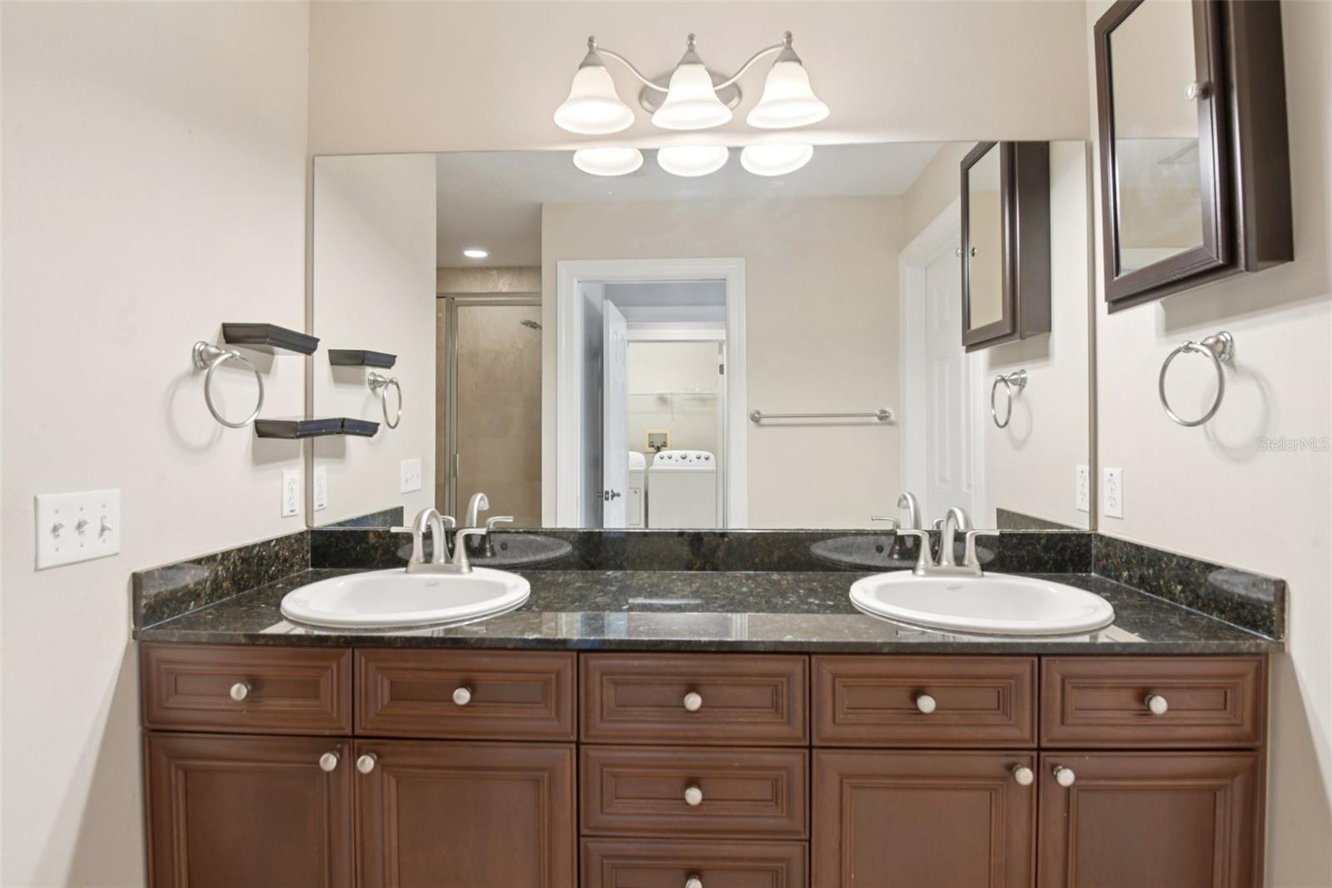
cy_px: 444
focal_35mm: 19
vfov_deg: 64.5
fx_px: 703
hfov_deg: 86.9
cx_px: 666
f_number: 8
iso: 400
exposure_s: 1/8
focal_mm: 19
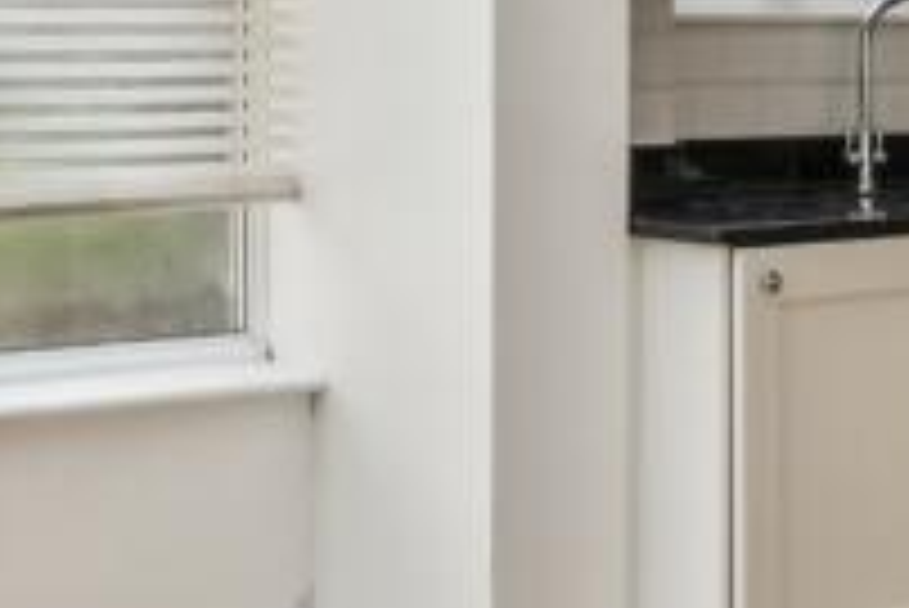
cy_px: 59
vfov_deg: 16.7
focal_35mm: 81
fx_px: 2047
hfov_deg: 24.1
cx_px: 27
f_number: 8
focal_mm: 16
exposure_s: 1/40
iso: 640
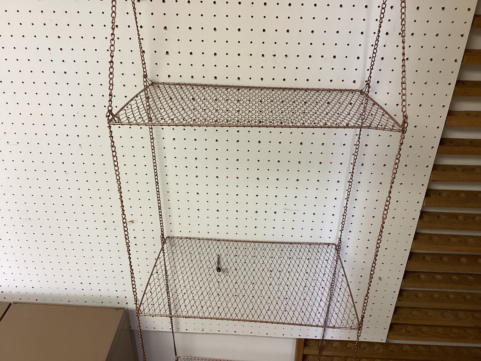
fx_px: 431
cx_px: 240
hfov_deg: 58.3
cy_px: 180
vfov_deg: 45.4
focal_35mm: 31
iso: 100
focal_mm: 3.3
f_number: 2.4
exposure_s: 1/60
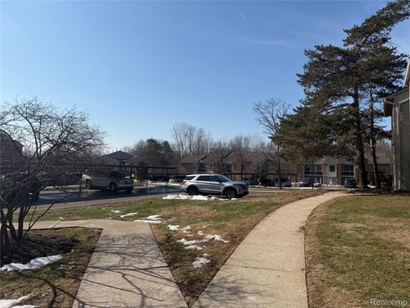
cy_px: 154
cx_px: 205
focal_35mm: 24
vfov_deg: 56.8
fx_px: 284
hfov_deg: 71.6
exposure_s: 1/7353
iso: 80
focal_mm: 6.76
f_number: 1.78
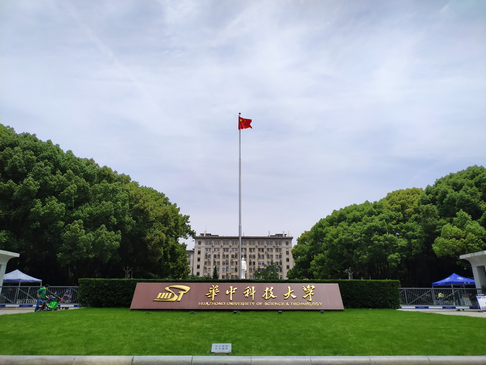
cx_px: 243
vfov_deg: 56.8
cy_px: 182
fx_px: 337
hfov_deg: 71.6
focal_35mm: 24
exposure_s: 1/3768
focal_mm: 3.94
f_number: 1.9
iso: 100
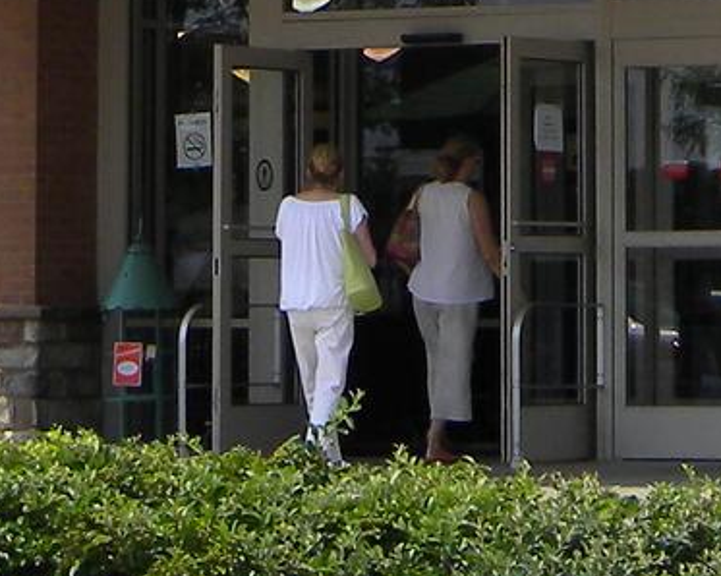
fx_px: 5375
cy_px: -261
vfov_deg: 6.1
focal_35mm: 252
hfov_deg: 7.6
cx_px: 700
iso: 80
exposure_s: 1/725
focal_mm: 8.6
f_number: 3.9
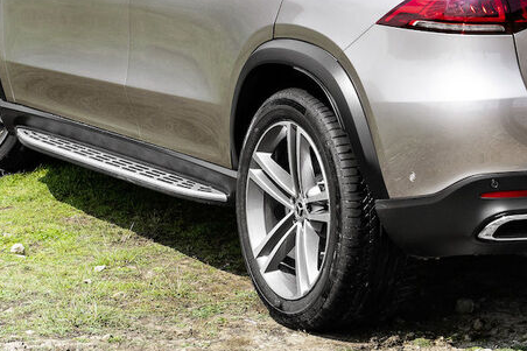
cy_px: -276
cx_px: 342
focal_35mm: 221
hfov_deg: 9.3
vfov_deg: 6.1
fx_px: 3234
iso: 100
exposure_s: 1/500
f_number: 8
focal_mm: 52
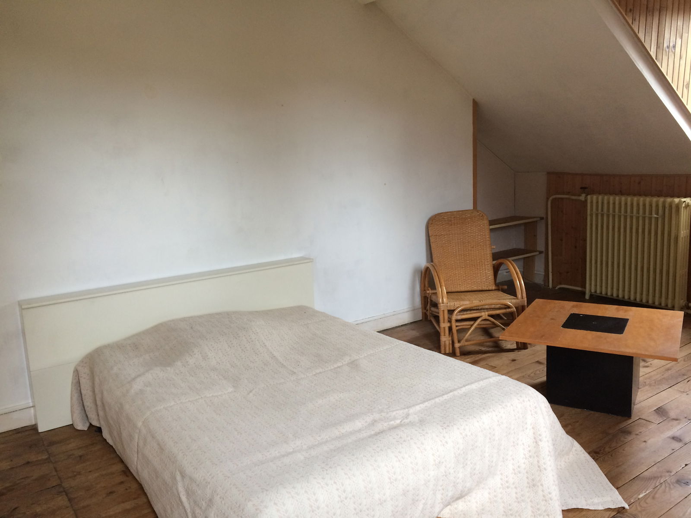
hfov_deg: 61.7
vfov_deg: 48.2
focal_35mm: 29
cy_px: 259
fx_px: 579
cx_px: 346
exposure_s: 1/33
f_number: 2.2
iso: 50
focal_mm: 4.15
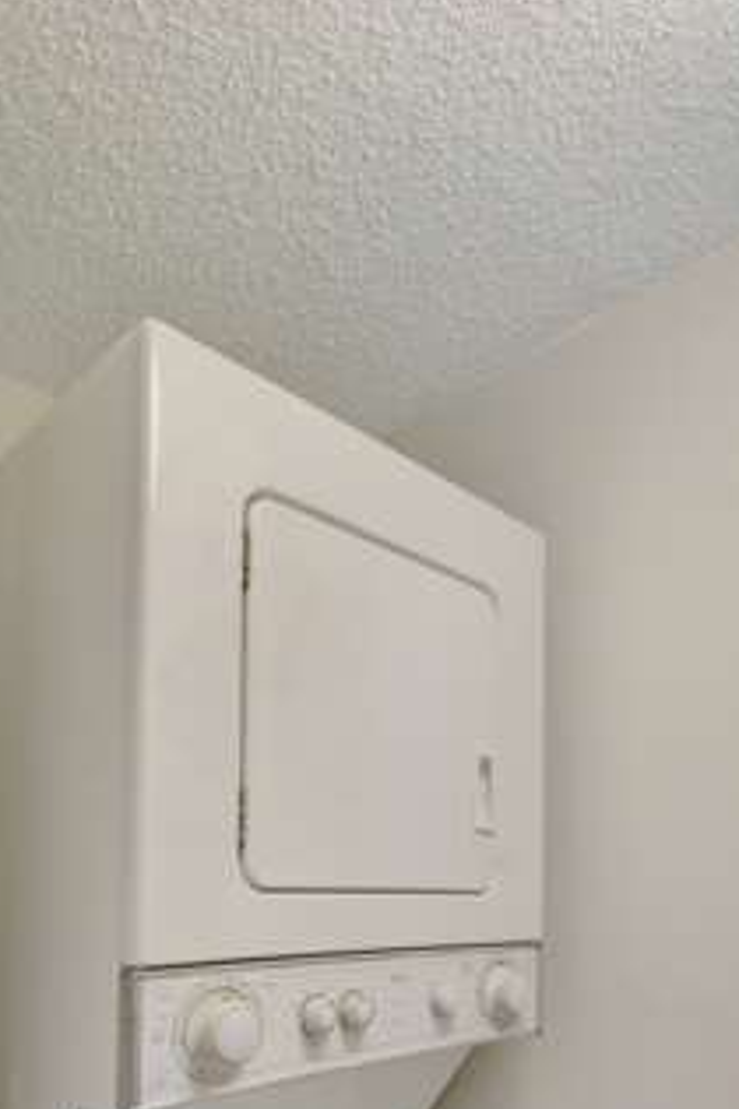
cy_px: 877
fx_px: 826
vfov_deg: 62.4
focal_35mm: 27
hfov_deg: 48.0
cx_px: 428
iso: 400
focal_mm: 11
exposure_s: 1/6
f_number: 8
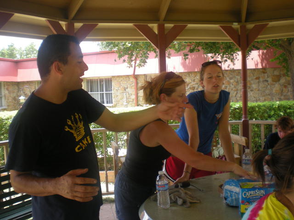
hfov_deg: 49.0
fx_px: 323
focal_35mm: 38
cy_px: 110
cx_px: 147
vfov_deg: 37.7
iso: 64
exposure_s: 1/85.6
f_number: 3.1
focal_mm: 6.3
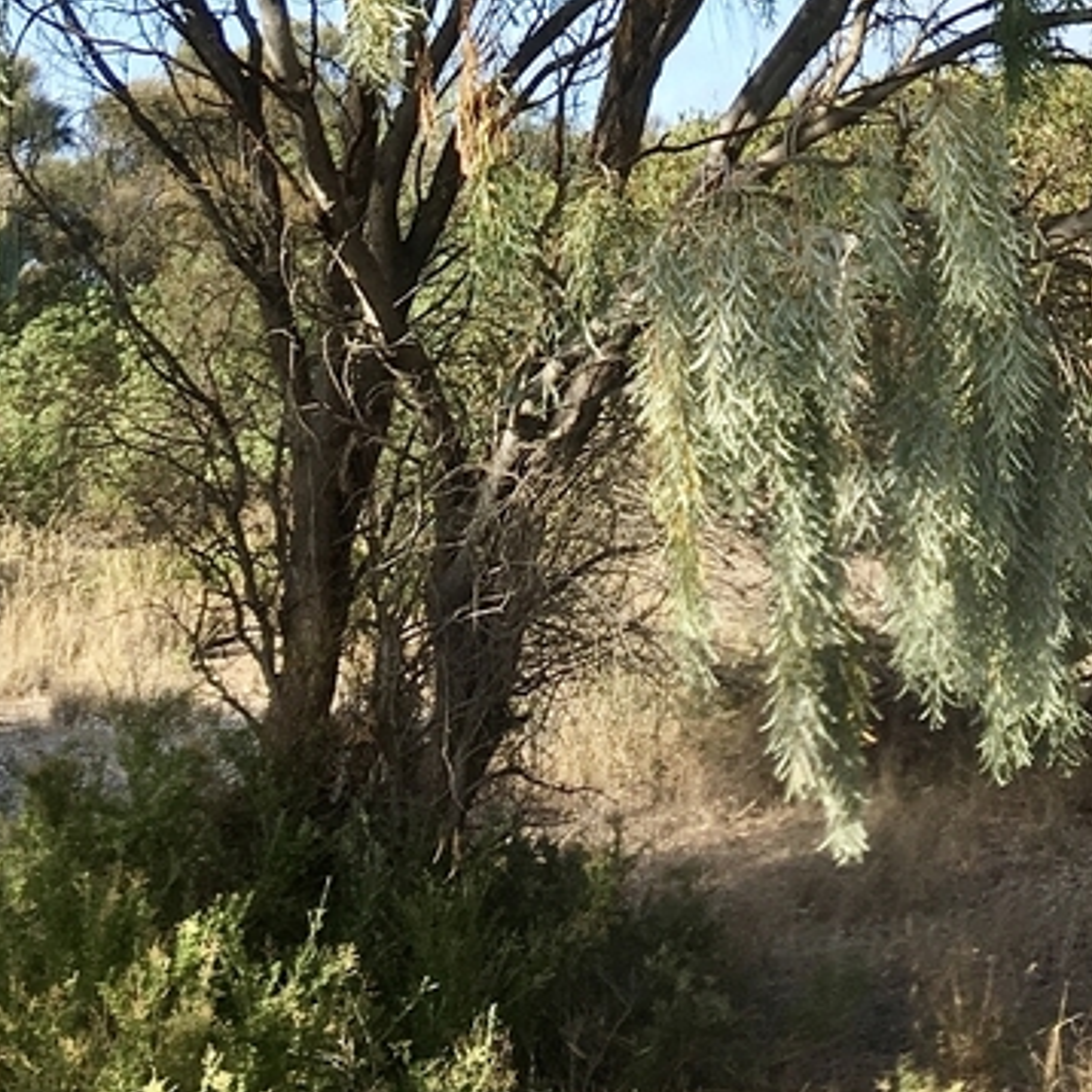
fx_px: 2213
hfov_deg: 27.0
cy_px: -207
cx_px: 930
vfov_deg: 25.1
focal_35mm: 62
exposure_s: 1/523
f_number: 2.2
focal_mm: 4.15
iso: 25
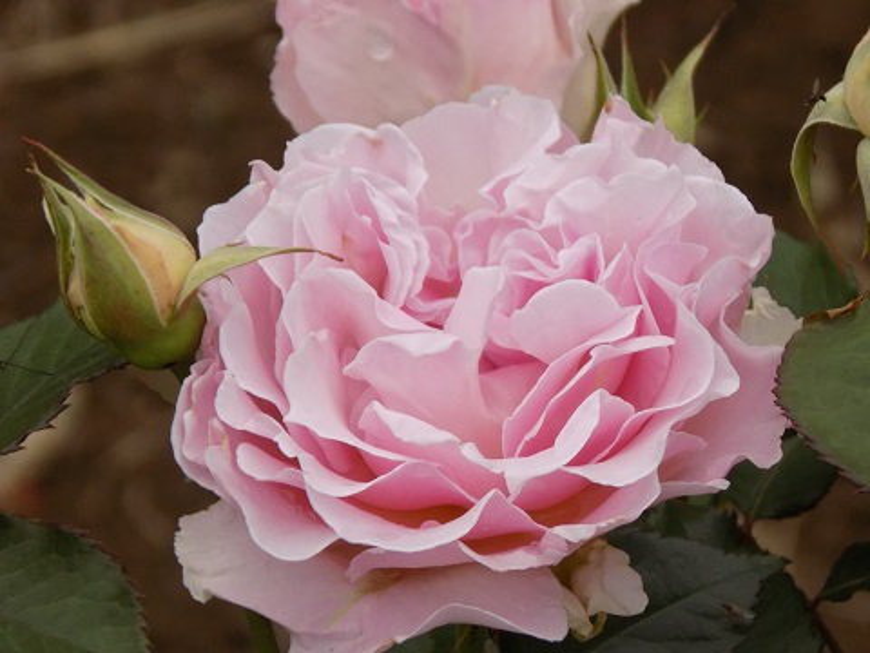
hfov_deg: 5.5
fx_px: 8998
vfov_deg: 4.2
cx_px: 435
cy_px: 326
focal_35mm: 358
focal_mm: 63.7
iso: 220
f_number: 5.9
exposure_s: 1/60
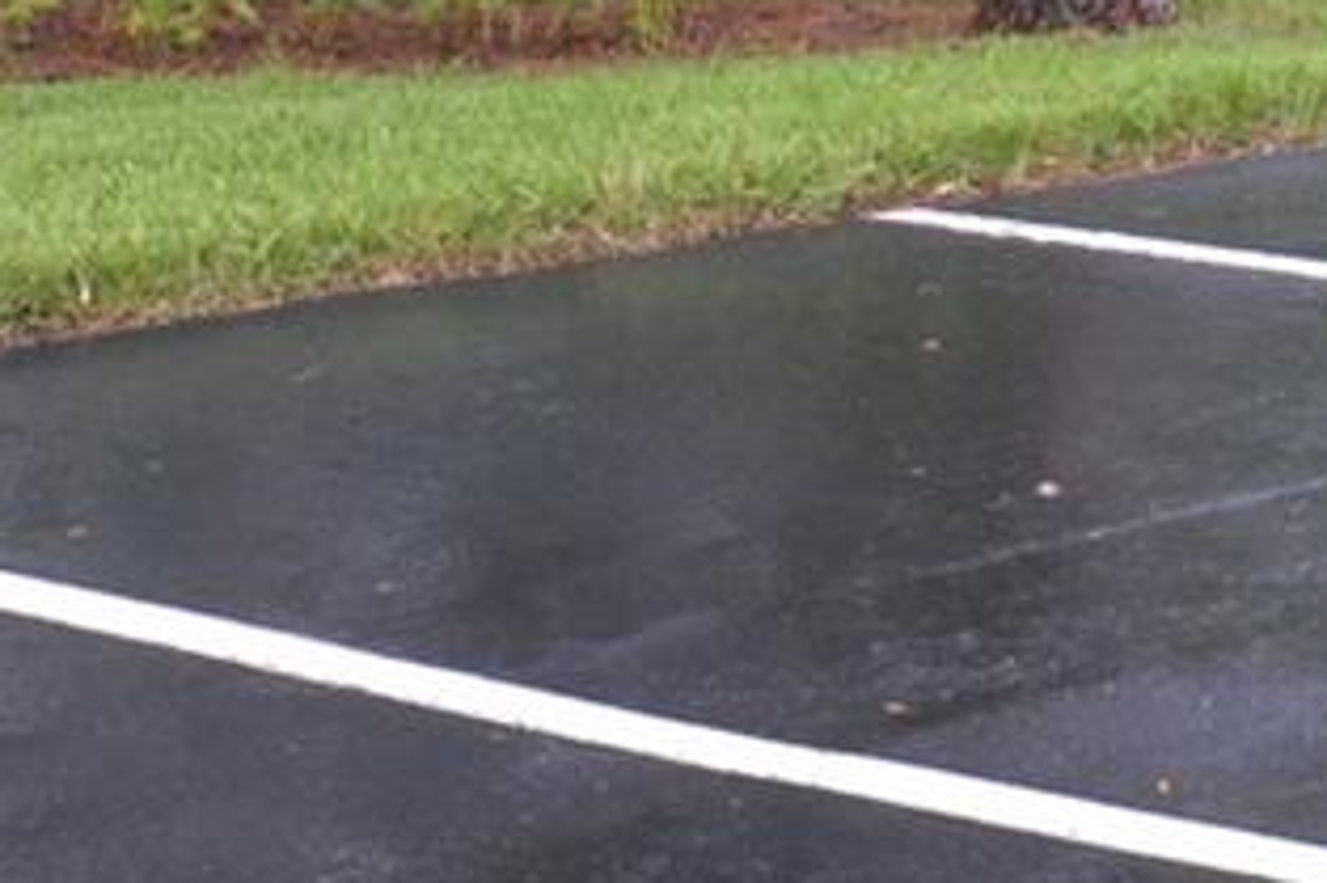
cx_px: 1657
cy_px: -697
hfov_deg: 13.0
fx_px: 5637
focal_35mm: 153
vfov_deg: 8.6
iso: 320
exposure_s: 1/125
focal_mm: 20
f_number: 5.6
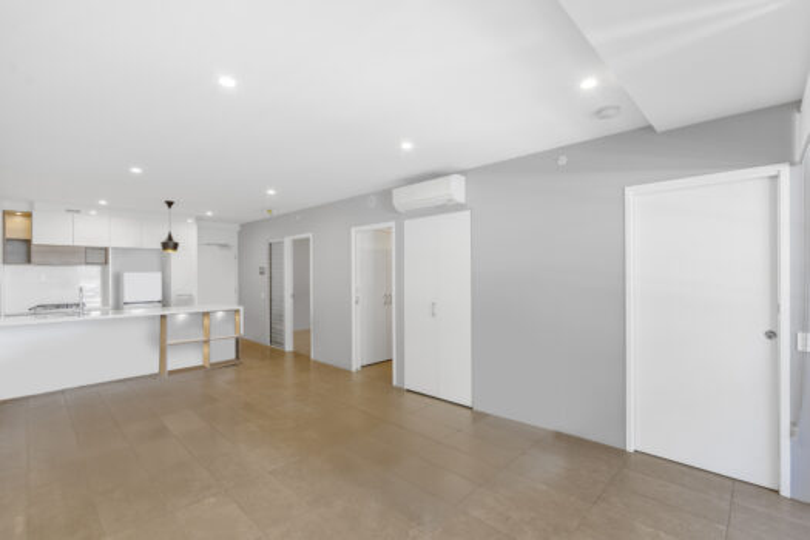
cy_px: 270
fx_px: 360
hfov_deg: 96.7
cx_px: 405
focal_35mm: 16
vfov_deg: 73.7
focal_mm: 16
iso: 640
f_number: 8
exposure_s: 1/5
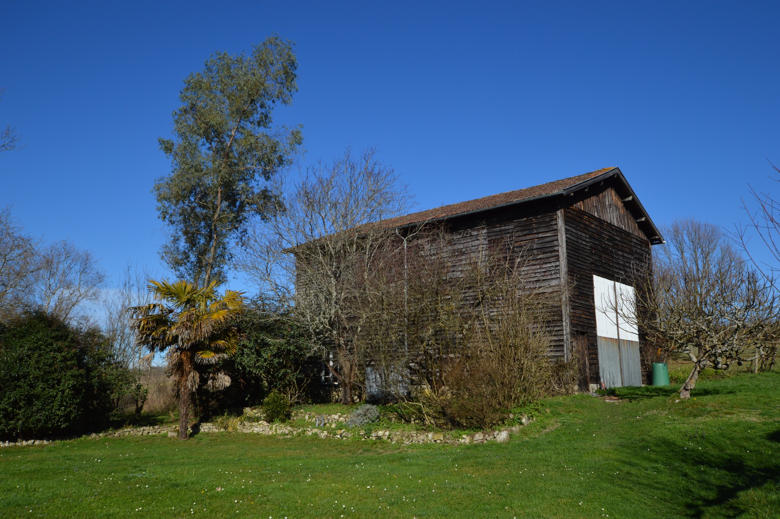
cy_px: 260
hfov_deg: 62.0
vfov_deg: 43.5
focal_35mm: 30
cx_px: 390
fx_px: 649
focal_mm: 20
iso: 100
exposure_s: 1/320
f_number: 9
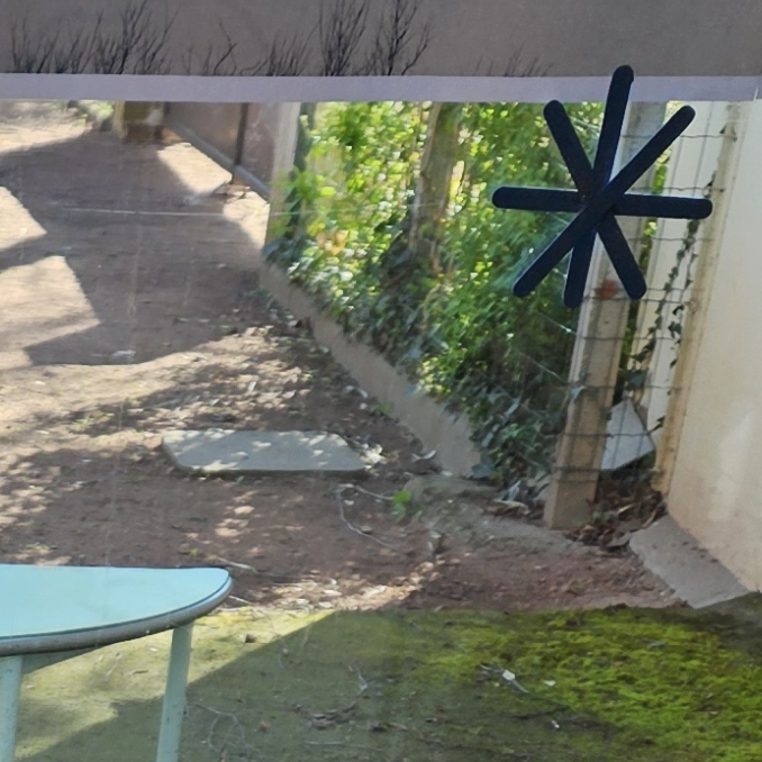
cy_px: 1597
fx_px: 2989
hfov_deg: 13.4
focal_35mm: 120
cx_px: -497
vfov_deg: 12.5
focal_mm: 5.4
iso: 25
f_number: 1.8
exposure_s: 1/185
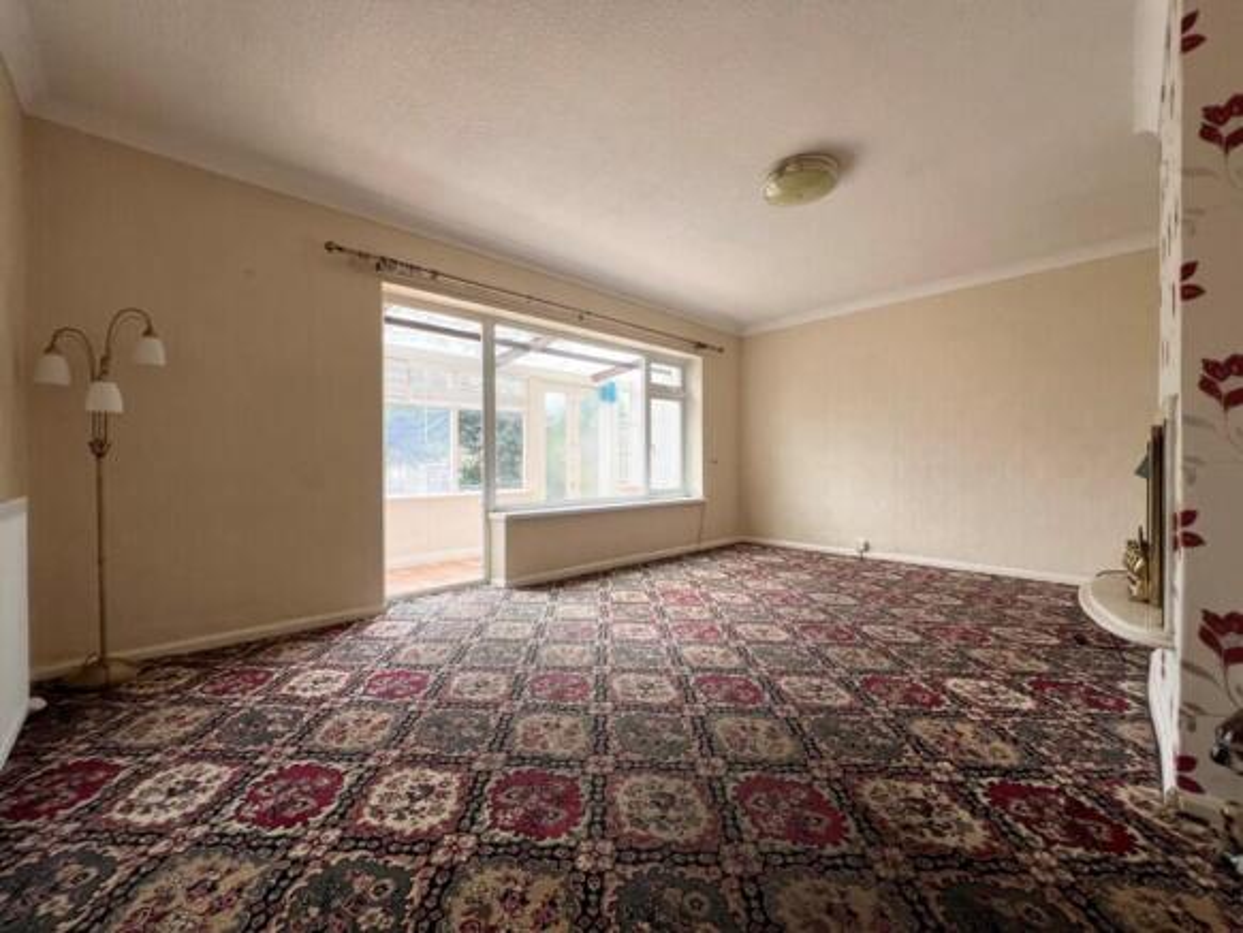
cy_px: 466
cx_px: 622
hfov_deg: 106.2
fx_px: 467
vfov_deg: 90.0
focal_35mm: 13
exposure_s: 1/99
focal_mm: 1.57
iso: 40
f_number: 1.8
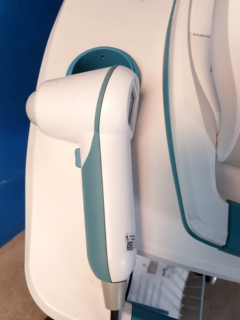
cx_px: 112
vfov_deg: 63.4
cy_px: 168
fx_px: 259
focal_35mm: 28
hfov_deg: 49.7
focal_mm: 4.3
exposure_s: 1/50
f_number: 2.4
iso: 200
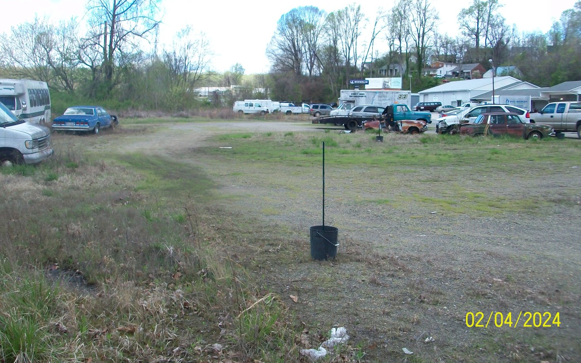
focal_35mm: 37
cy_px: 146
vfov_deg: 34.3
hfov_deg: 52.8
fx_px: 586
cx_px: 293
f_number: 2.8
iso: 80
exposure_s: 1/500
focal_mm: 5.7
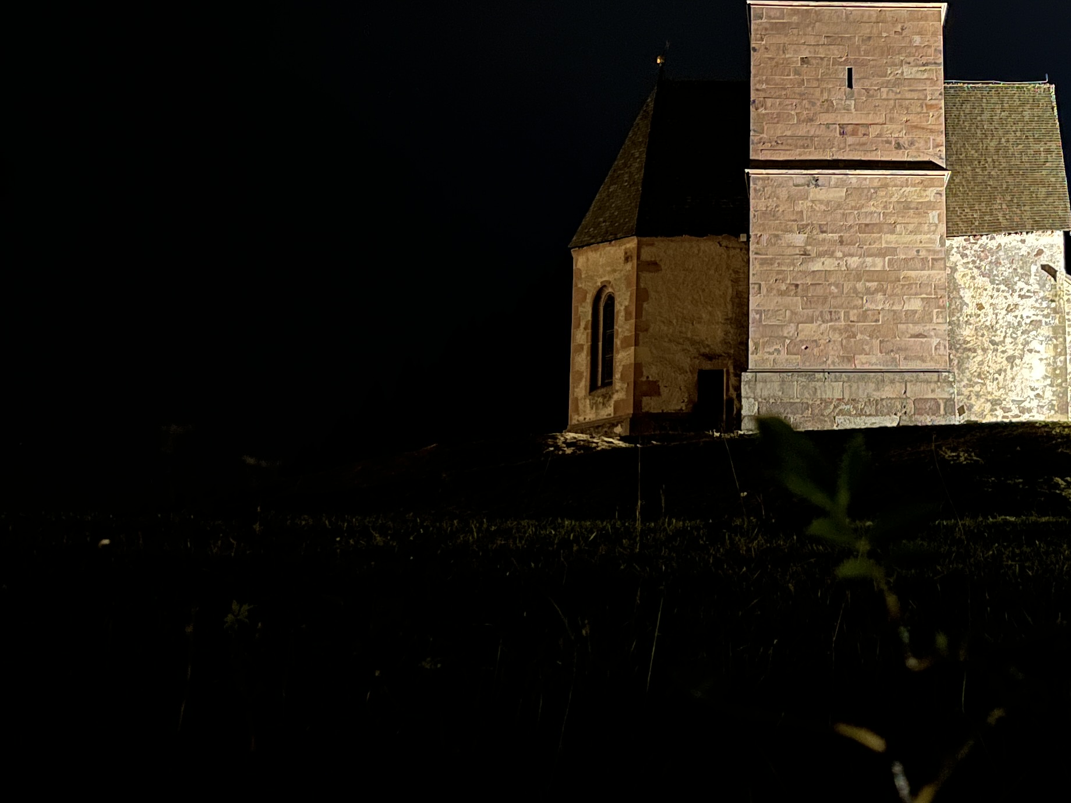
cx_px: 881
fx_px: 1763
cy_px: 256
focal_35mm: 57
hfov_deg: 32.7
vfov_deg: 25.5
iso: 500
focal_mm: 5.7
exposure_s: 1/2
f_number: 1.5
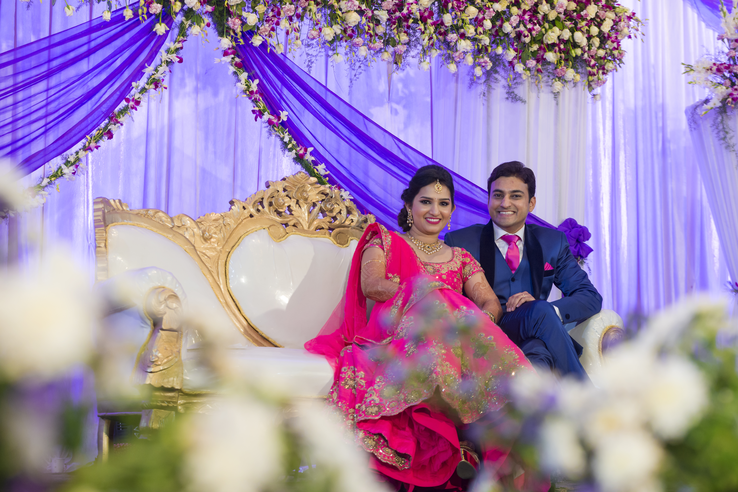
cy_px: 246
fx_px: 1435
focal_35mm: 70
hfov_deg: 28.8
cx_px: 369
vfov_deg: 19.5
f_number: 5
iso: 1000
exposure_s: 1/100
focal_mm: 70
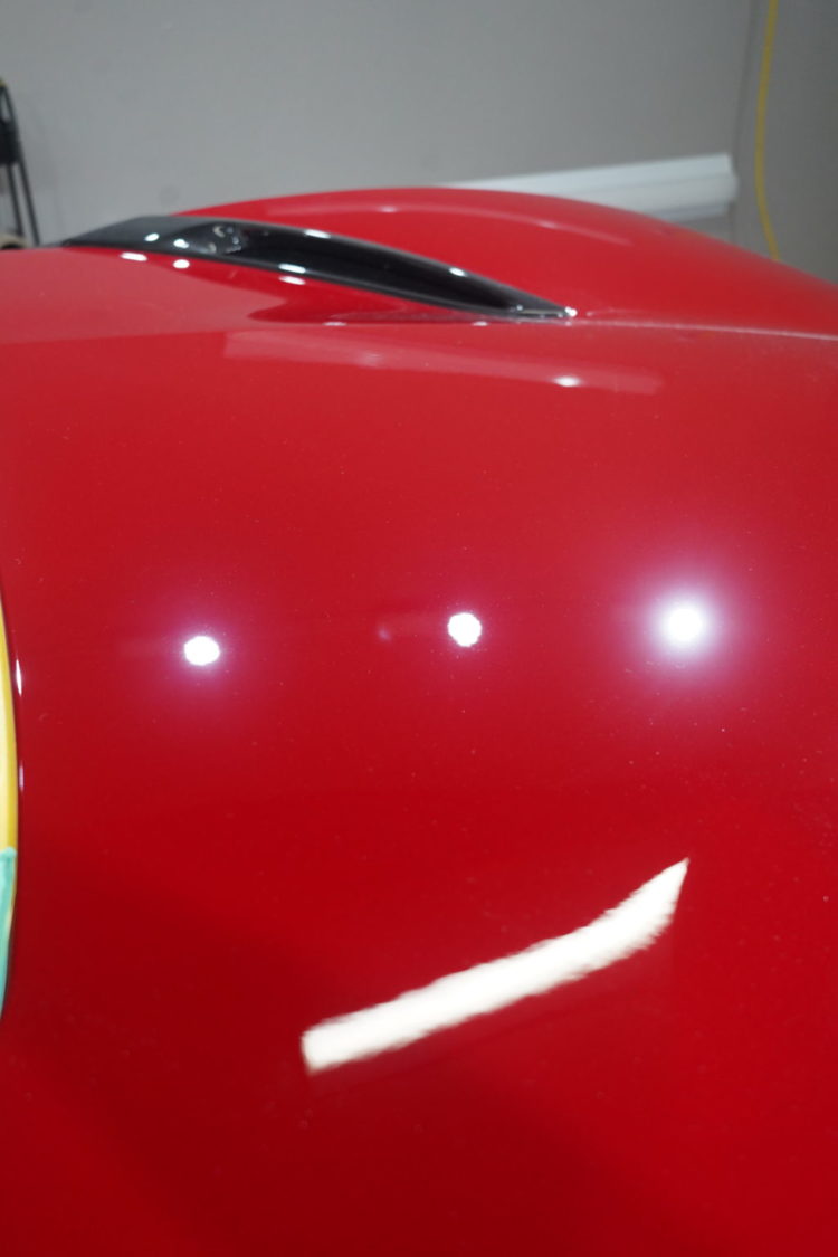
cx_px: 419
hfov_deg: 34.2
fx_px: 1362
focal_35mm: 39
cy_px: 628
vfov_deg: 49.6
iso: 2000
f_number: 5
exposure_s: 1/160
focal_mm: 39
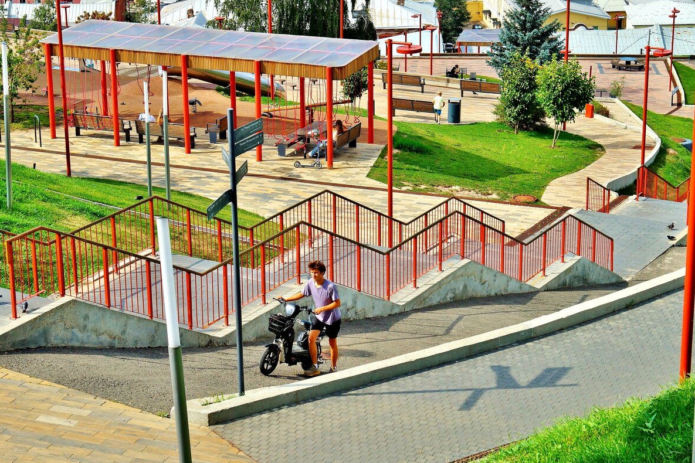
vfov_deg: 16.5
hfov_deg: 24.5
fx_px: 1602
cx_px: 344
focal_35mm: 83
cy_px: 231
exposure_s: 1/800
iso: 400
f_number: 10
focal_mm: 55
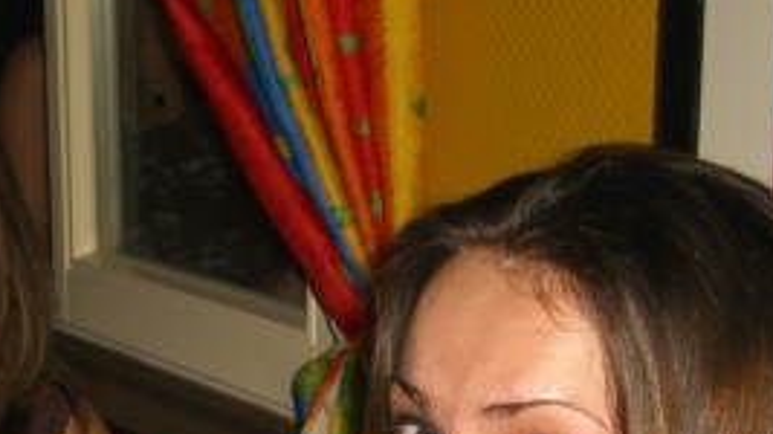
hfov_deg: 22.7
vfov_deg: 12.8
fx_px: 1906
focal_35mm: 93
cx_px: 174
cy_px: 480
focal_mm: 7.9
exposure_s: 1/60
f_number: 2.8
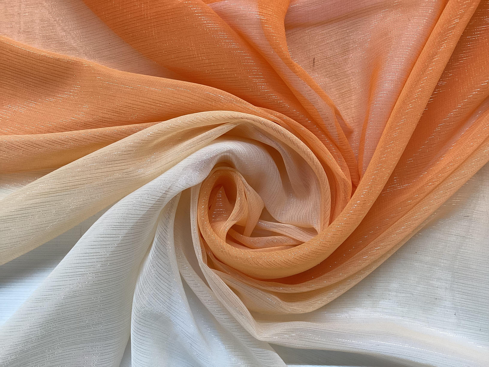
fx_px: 438
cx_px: 244
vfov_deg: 45.4
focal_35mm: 31
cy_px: 184
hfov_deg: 58.4
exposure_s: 1/60
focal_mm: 3.3
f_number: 2.4
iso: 100
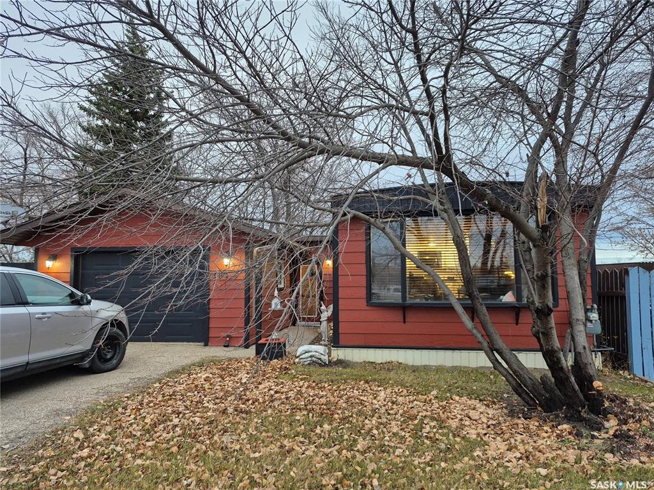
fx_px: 435
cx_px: 327
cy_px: 245
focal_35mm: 23
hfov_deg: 73.9
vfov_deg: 58.9
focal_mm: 5.4
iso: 640
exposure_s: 1/120
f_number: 1.8
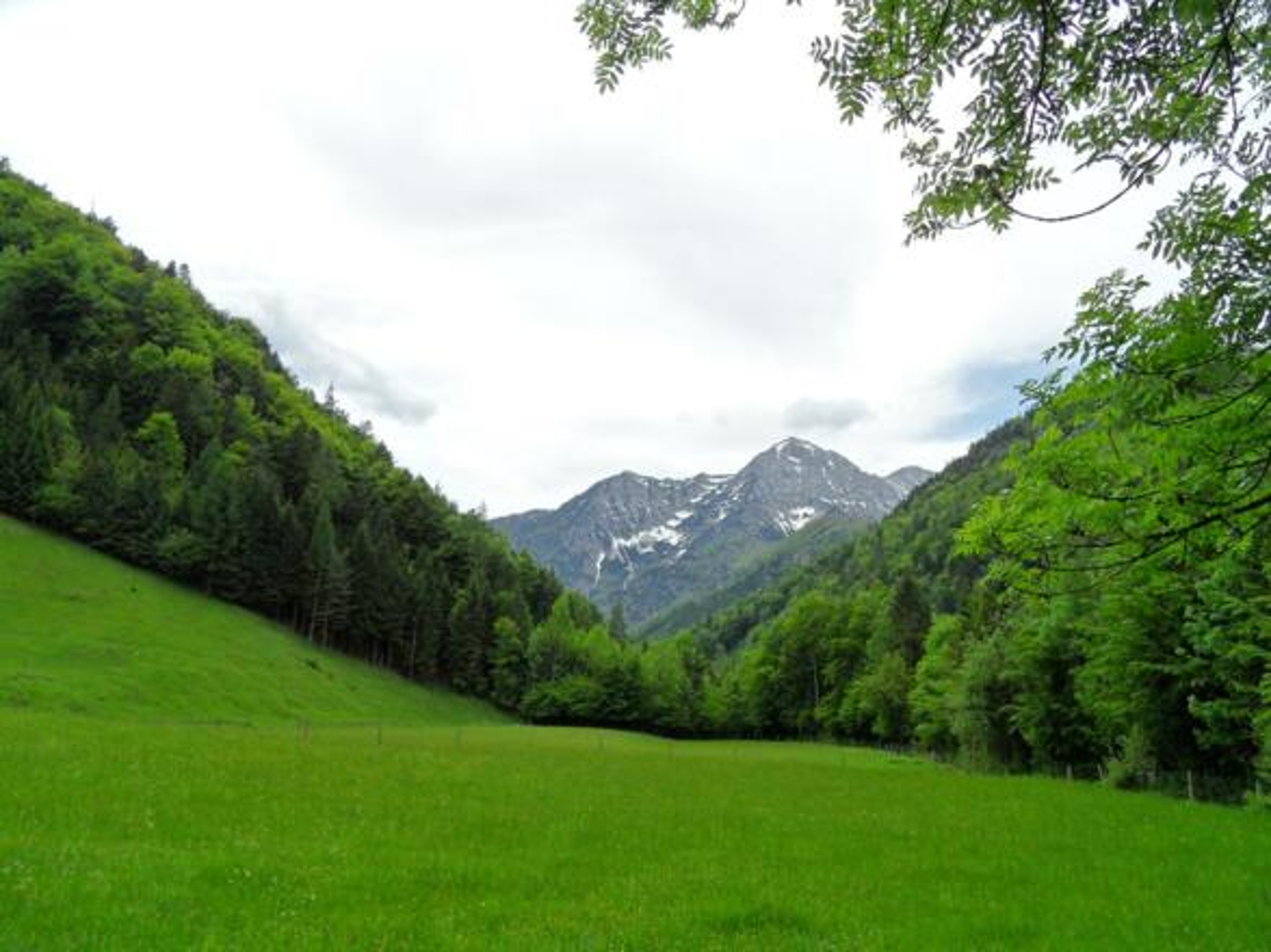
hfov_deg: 71.6
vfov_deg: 56.8
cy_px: 476
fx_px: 881
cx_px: 636
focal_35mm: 24
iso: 80
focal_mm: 3.9
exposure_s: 1/750
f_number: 3.2
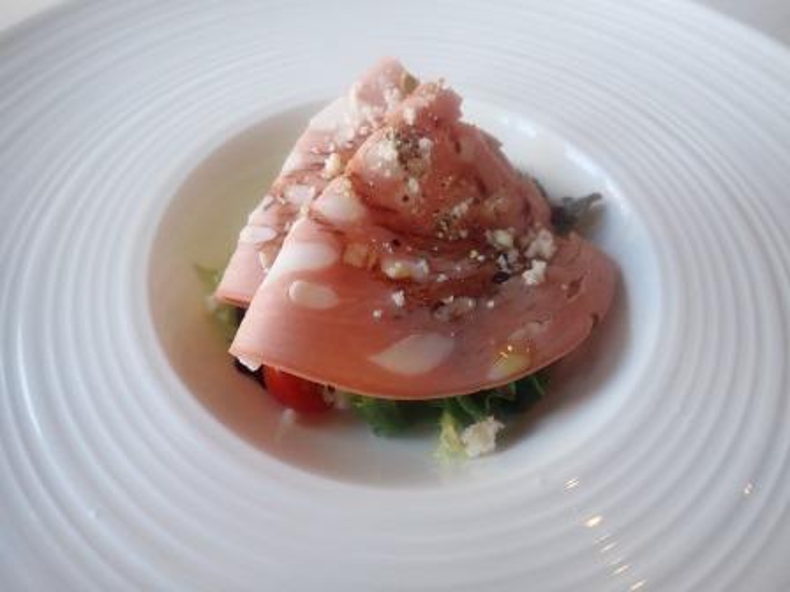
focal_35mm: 25
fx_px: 571
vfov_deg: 54.9
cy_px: 296
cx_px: 395
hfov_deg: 69.4
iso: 200
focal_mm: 4.5
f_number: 2
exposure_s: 1/80
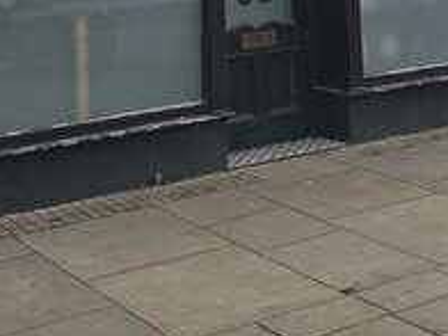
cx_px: 267
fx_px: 1061
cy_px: -225
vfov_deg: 15.9
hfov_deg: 23.8
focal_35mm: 82
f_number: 1.7
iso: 12
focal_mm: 6.3
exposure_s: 1/542
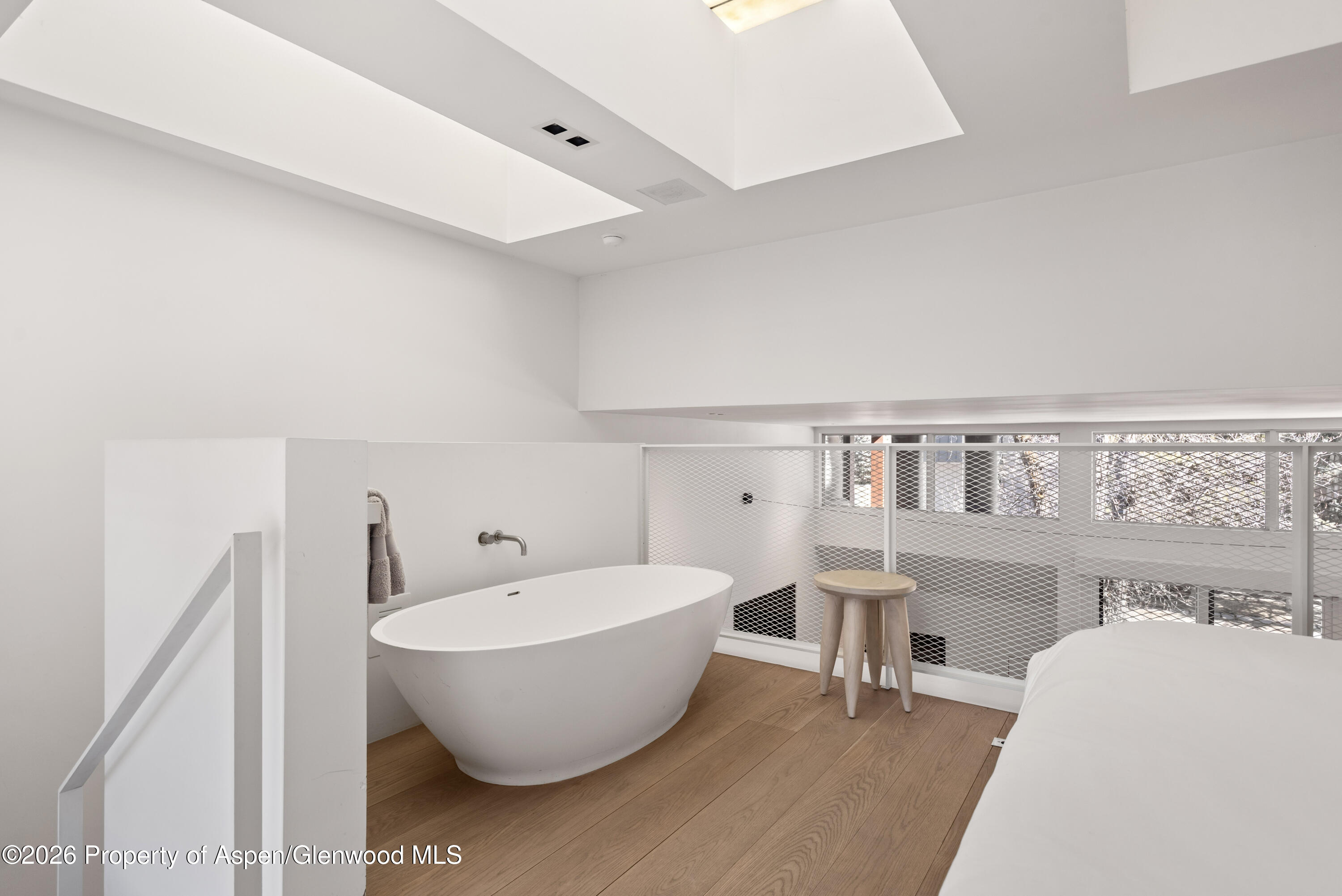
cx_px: 671
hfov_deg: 86.9
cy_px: 448
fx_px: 708
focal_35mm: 19
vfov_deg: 64.6
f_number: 7.1
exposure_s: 1/30
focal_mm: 19
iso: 250
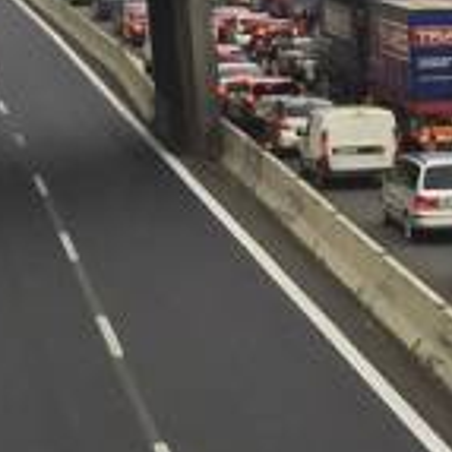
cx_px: 1369
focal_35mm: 184
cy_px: 237
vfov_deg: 9.5
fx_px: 2718
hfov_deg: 8.1
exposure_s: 1/356
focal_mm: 4.15
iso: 32
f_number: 2.2
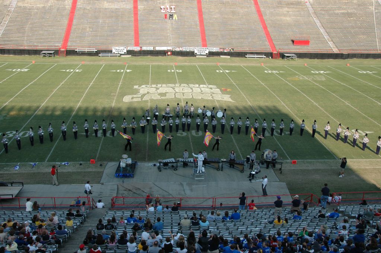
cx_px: 190
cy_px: 126
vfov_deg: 34.1
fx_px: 412
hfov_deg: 49.6
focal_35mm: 39
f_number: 8
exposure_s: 1/250
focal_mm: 26
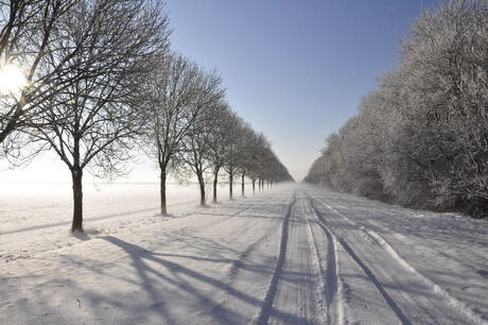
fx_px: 366
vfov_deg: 47.9
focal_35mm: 27
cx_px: 244
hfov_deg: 67.4
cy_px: 162
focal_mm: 18
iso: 3200
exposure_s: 1/2500
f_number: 22
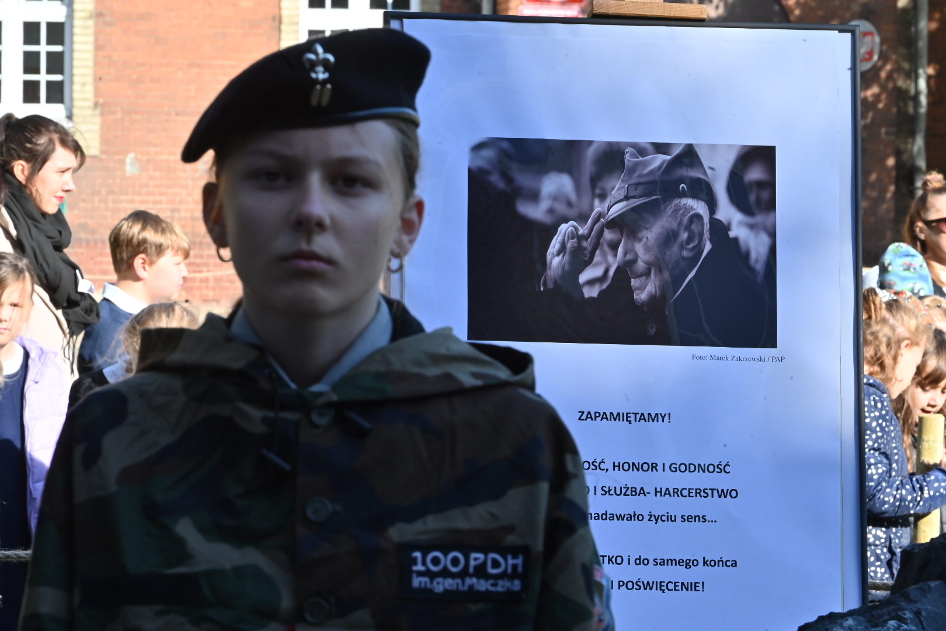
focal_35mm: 180
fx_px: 4730
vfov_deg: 7.6
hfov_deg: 11.4
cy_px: 316
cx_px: 473
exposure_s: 1/200
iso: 1100
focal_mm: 180
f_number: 22
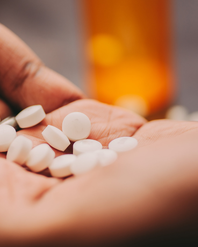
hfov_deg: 10.9
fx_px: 1033
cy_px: 123
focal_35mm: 141
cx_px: 13
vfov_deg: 13.7
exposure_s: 1/40
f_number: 3.8
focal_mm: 100
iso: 200
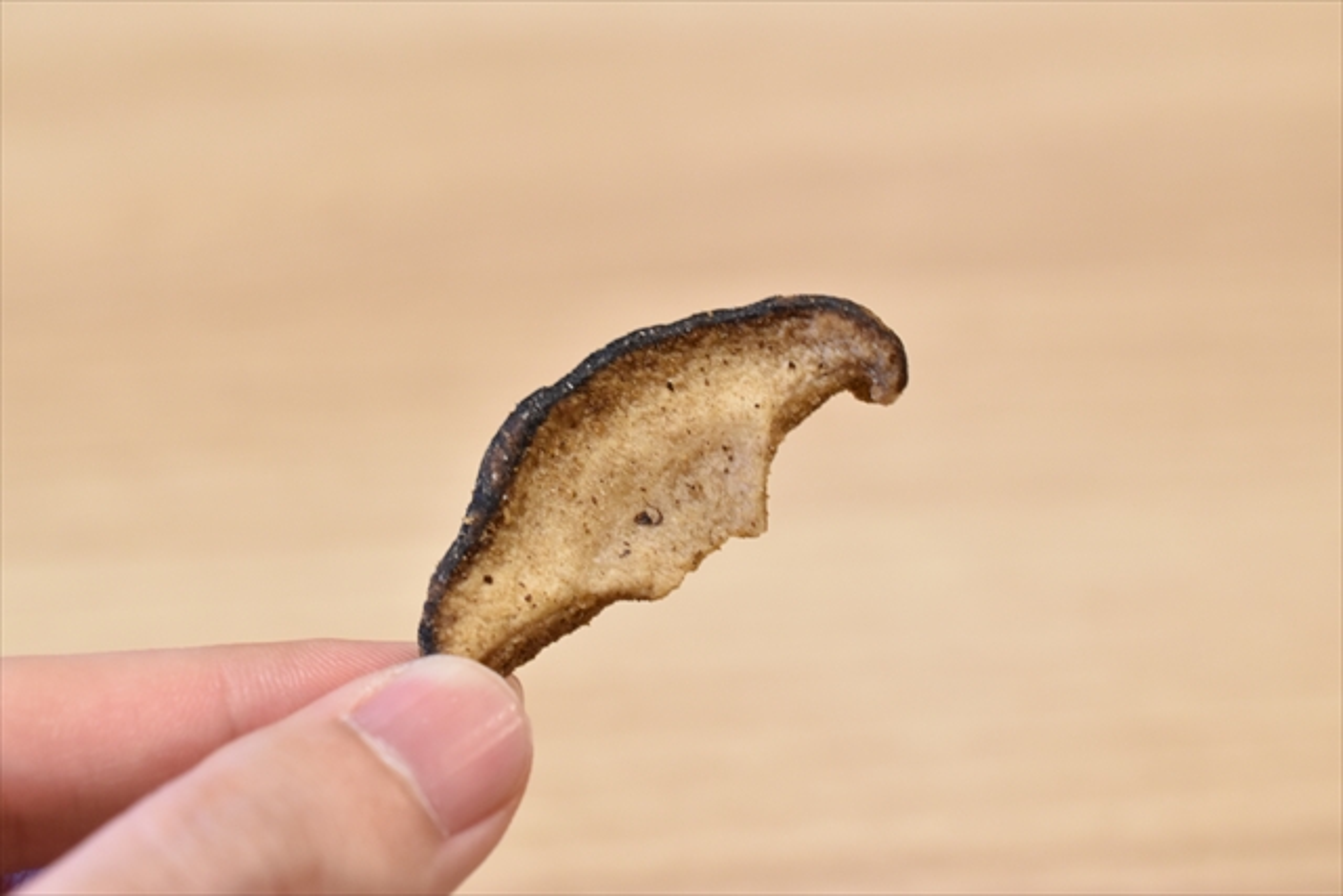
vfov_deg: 22.6
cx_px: 672
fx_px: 2239
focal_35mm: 60
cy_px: 448
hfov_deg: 33.4
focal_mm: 40
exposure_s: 1/25
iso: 1600
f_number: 5.6
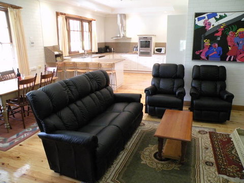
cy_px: 92
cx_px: 122
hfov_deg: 65.3
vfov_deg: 51.4
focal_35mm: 27
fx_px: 190
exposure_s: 1/26.1
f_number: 2.8
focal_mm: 4.7
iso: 400
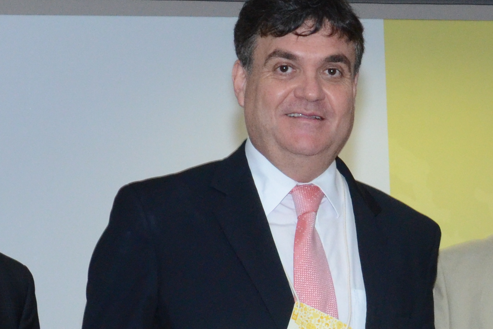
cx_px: 401
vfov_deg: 8.0
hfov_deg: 12.0
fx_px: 2328
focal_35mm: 170
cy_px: 300
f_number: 9
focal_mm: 32
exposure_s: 1/80
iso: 2000
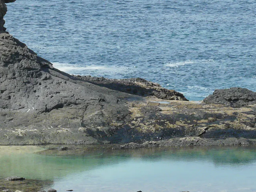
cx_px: 145
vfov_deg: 3.2
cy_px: 112
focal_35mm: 462
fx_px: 3417
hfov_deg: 4.3
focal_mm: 30.6
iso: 100
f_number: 5.6
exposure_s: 1/320
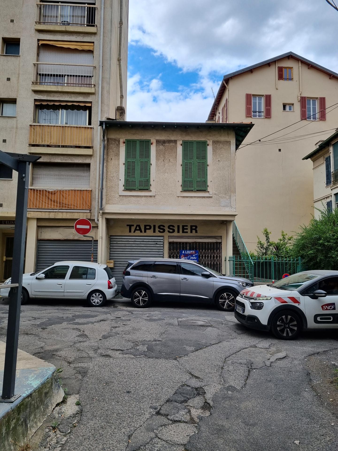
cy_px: 226
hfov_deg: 53.1
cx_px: 169
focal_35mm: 26
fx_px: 338
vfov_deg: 67.3
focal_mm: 5.4
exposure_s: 1/940
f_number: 1.8
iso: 50
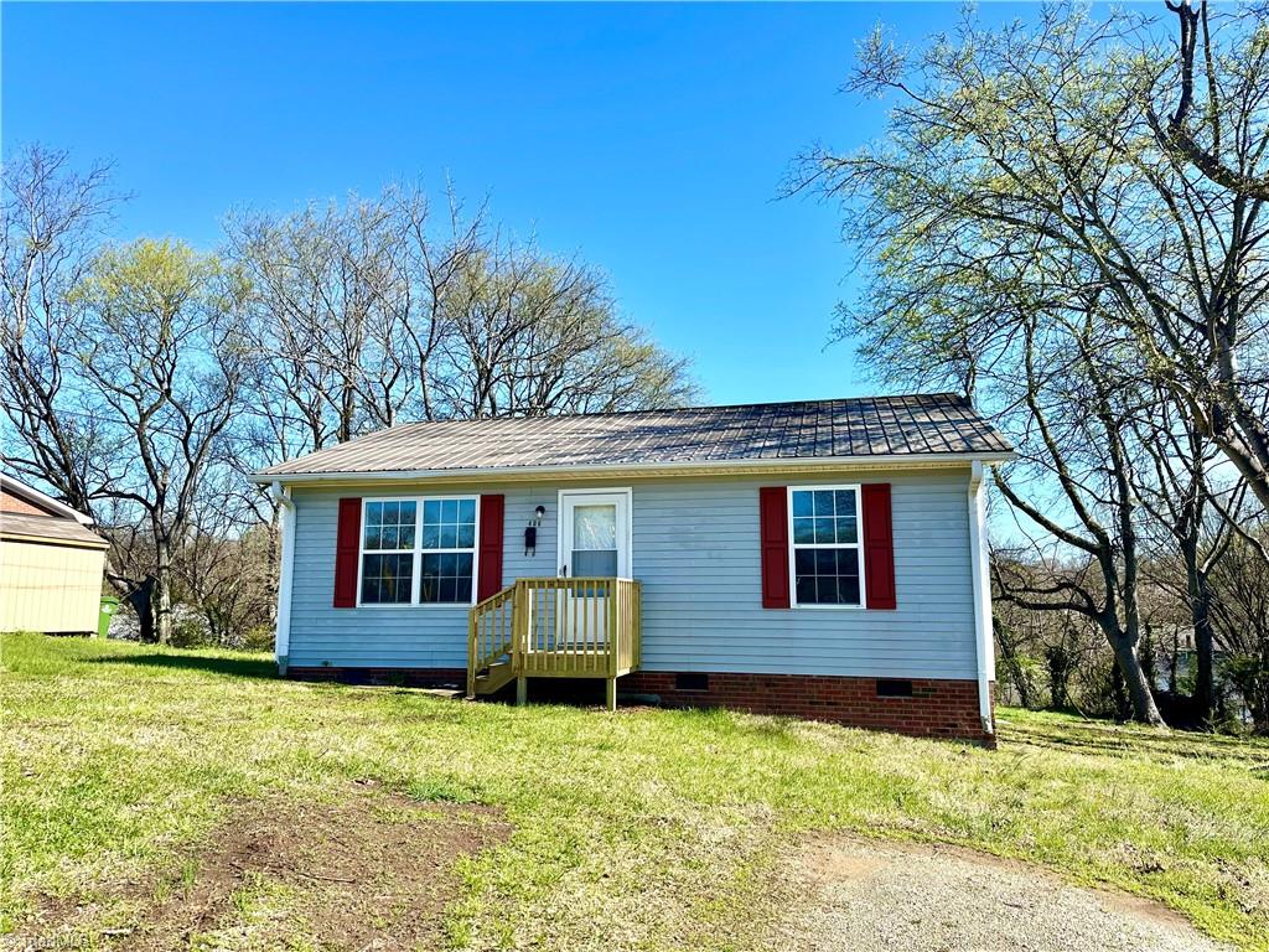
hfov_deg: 71.6
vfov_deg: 56.8
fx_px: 880
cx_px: 634
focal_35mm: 24
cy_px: 476
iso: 80
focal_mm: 6.86
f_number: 1.78
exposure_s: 1/2660
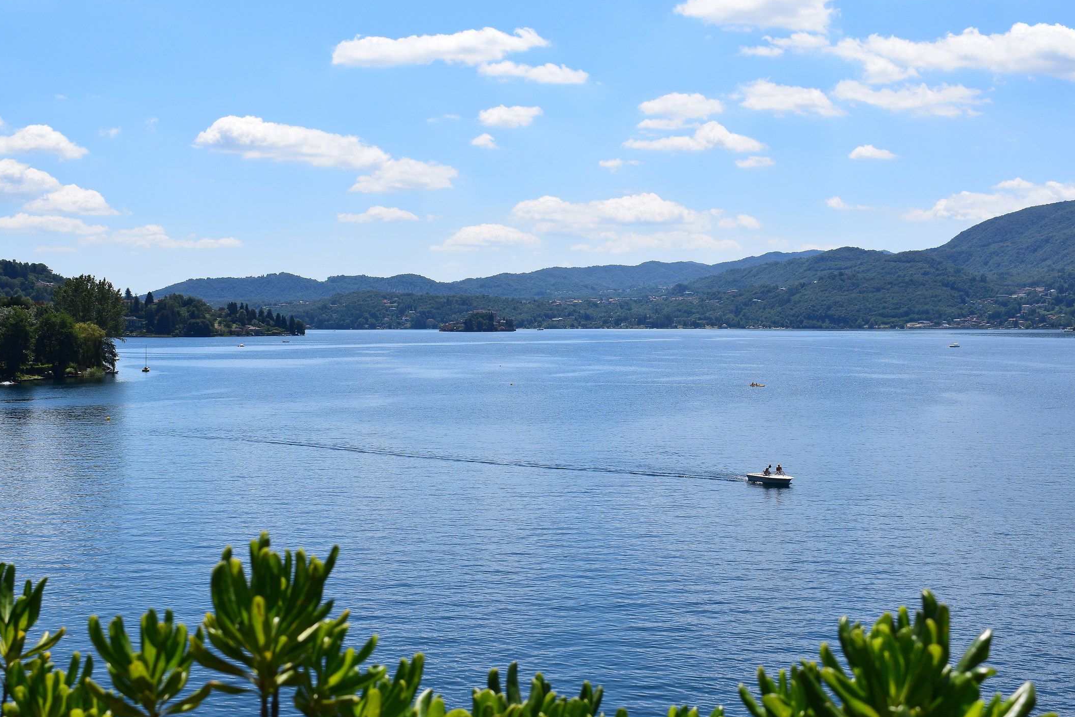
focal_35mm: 51
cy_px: 378
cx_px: 508
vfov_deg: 26.5
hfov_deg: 38.9
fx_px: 1523
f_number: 11
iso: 220
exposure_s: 1/500
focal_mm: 30
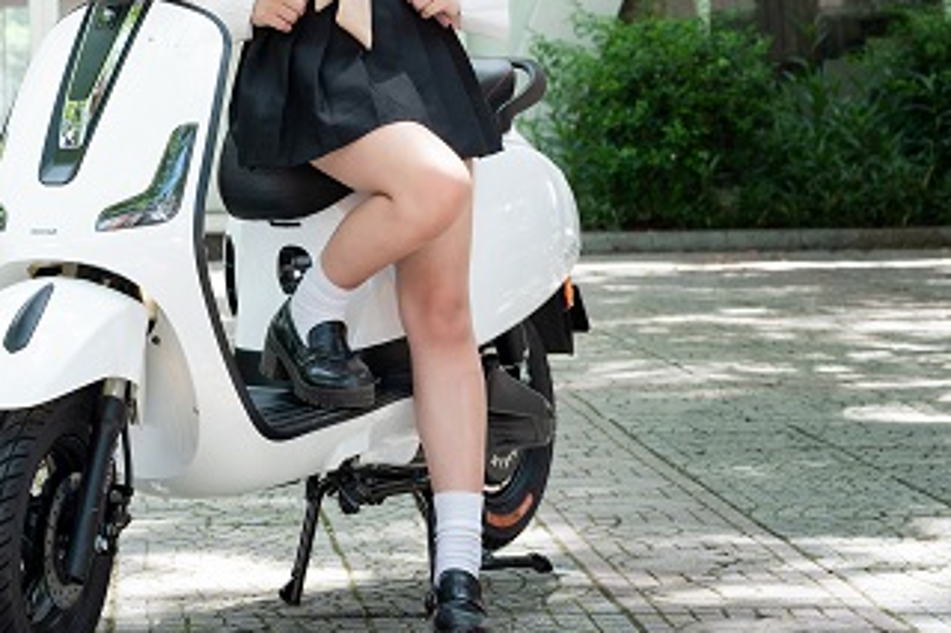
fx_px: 3300
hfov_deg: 15.9
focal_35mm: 125
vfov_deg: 10.9
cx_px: -119
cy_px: 7
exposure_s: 1/250
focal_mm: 50
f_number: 4.5
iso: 500
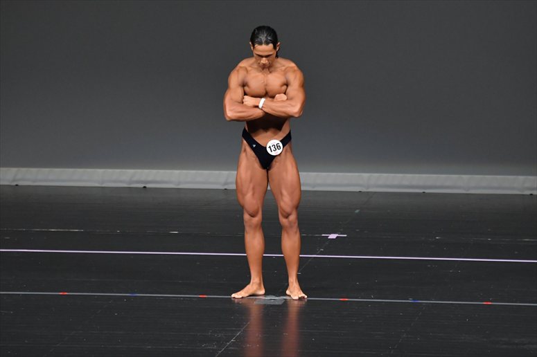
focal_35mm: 315
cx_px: 268
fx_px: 4697
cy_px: 178
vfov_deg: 4.4
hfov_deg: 6.5
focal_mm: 210
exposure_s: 1/400
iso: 4000
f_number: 5.6
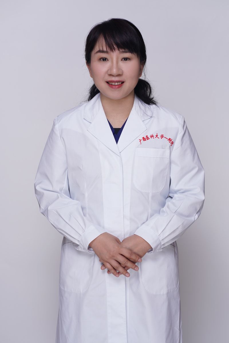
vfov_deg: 23.9
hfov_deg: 16.1
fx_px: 811
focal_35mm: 85
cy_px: 172
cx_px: 114
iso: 100
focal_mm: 85
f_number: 5.6
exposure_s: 1/160
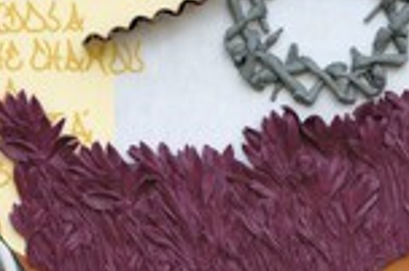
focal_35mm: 116
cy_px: 266
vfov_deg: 11.7
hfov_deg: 17.6
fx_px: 1316
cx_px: 257
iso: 100
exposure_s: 1/160
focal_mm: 28
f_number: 6.3
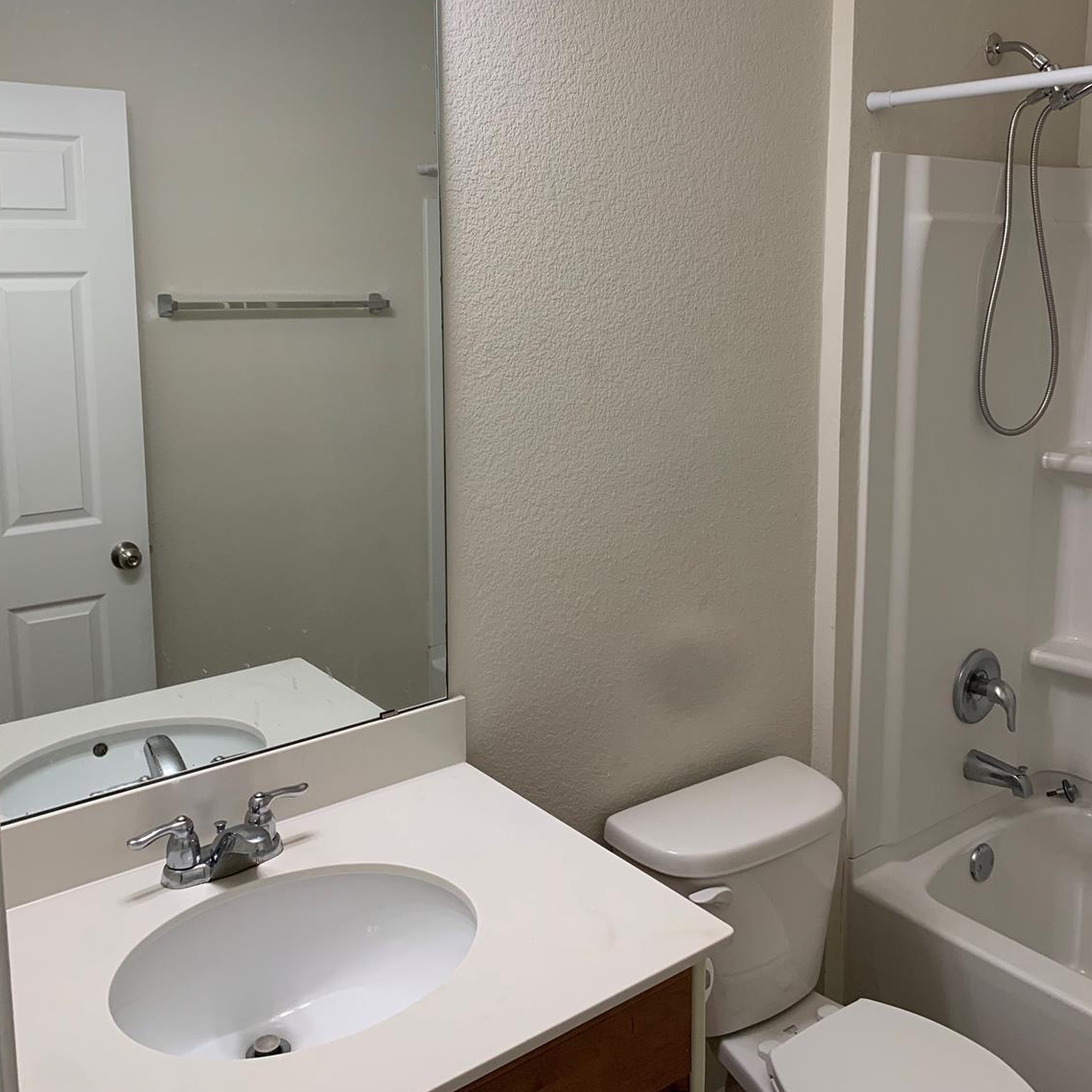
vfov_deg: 51.9
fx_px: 1106
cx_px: 546
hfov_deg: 52.5
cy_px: 401
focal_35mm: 31
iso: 100
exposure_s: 1/60
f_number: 1.8
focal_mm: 4.25
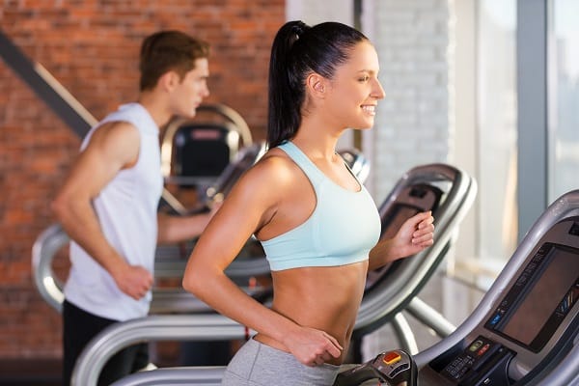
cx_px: 290
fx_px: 1769
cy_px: 193
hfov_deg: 18.6
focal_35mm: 110
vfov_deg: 12.5
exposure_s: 1/125
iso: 100
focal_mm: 110
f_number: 5
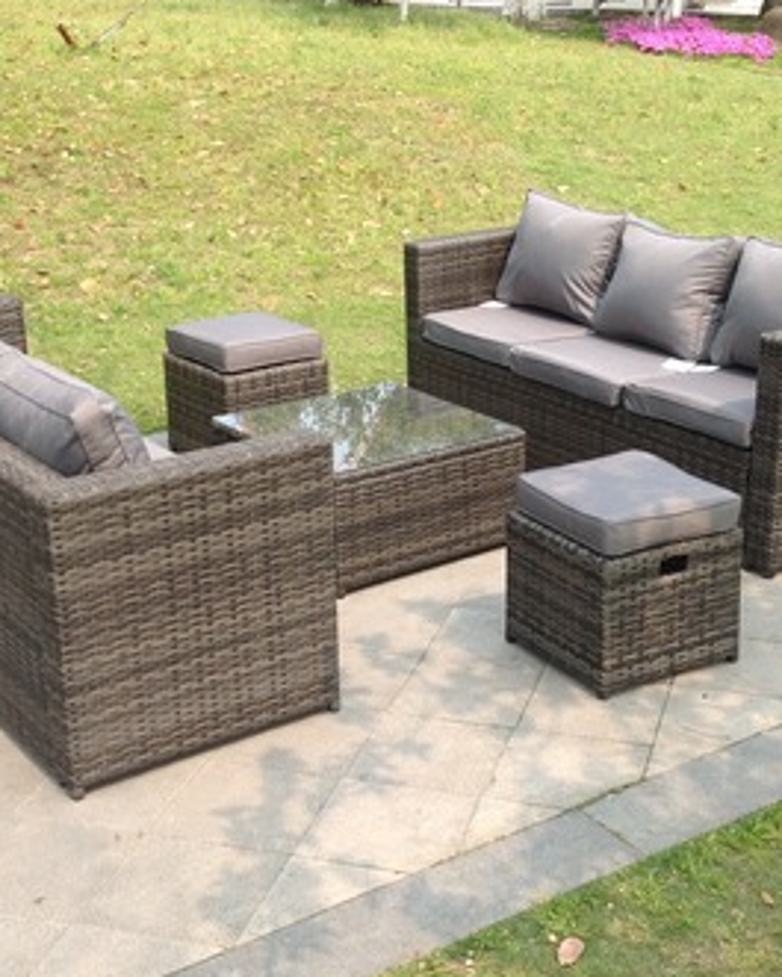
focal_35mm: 57
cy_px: 545
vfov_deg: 33.0
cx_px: 409
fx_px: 1648
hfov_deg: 26.7
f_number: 2.4
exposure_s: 1/864
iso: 50
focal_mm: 4.28
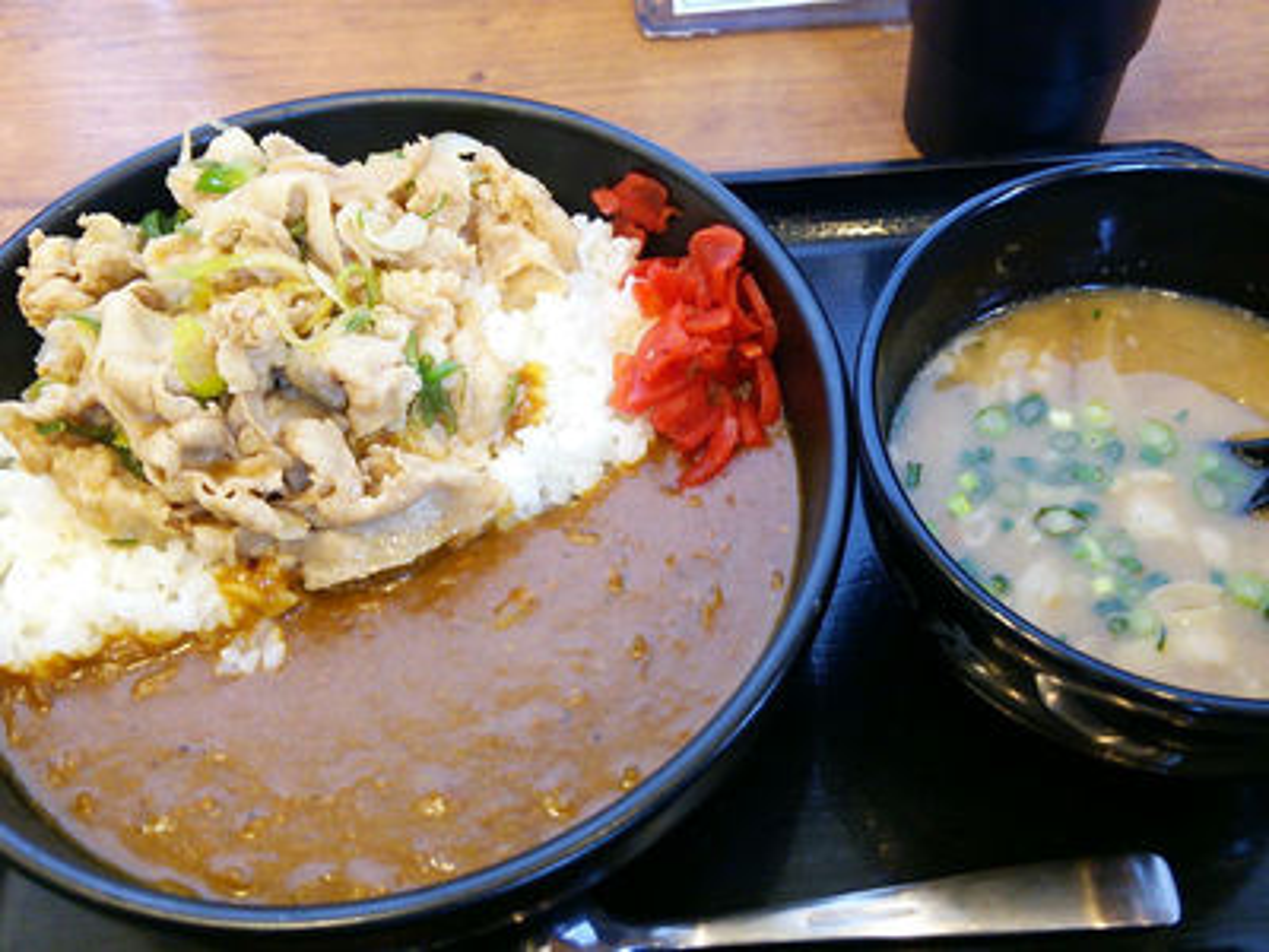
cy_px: 476
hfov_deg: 60.0
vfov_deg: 46.8
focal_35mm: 30
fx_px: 1100
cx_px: 634
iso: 160
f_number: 1.94
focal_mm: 4.06
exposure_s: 1/44
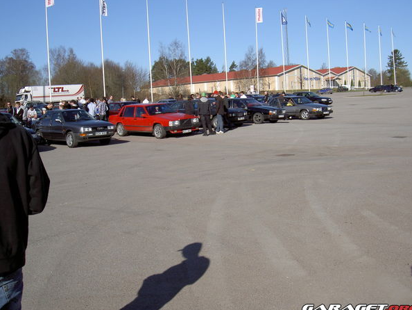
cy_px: 148
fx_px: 500
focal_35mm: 42
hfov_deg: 44.8
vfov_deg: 34.4
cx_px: 199
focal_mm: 8
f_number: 4.7
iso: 50
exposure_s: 1/500
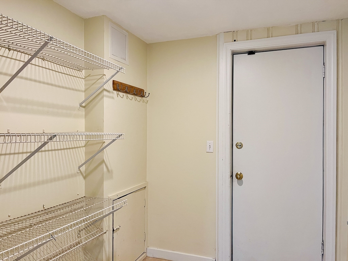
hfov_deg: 67.3
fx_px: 261
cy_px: 130
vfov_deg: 53.1
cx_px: 174
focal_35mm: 26
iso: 125
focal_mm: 5.1
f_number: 1.6
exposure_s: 1/60
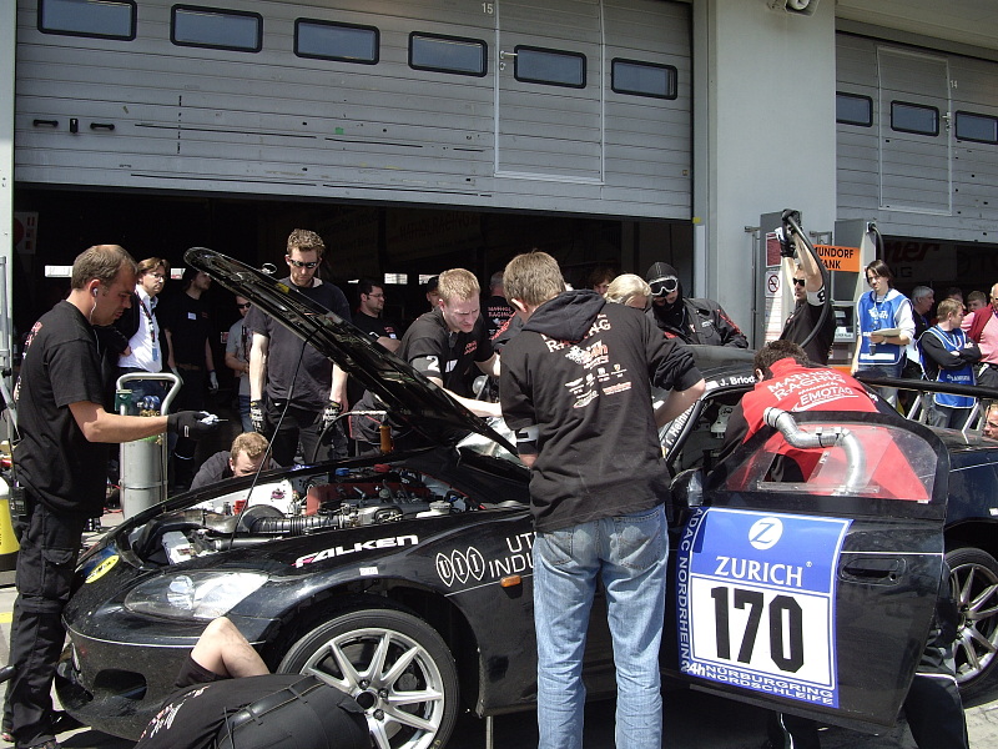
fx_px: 1096
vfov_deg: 37.7
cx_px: 499
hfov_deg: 49.0
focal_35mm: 38
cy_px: 374
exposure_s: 1/320
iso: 100
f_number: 5.6
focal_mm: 7.9
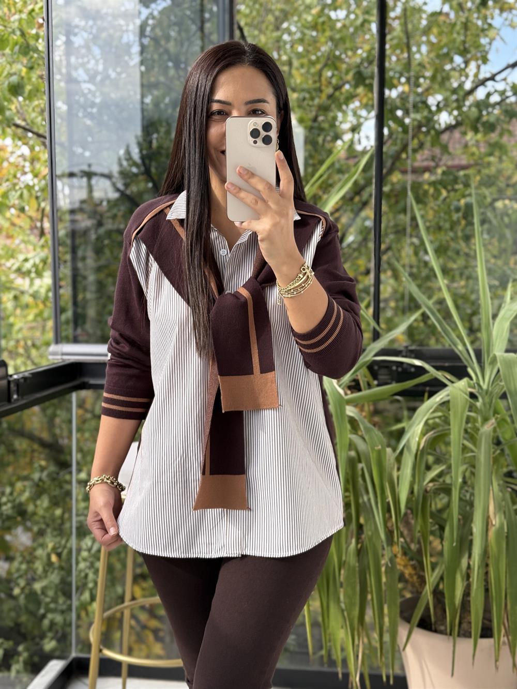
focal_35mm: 48
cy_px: 344
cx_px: 258
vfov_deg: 39.7
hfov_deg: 30.3
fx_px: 956
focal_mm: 6.76
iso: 80
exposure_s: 1/348
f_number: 1.78
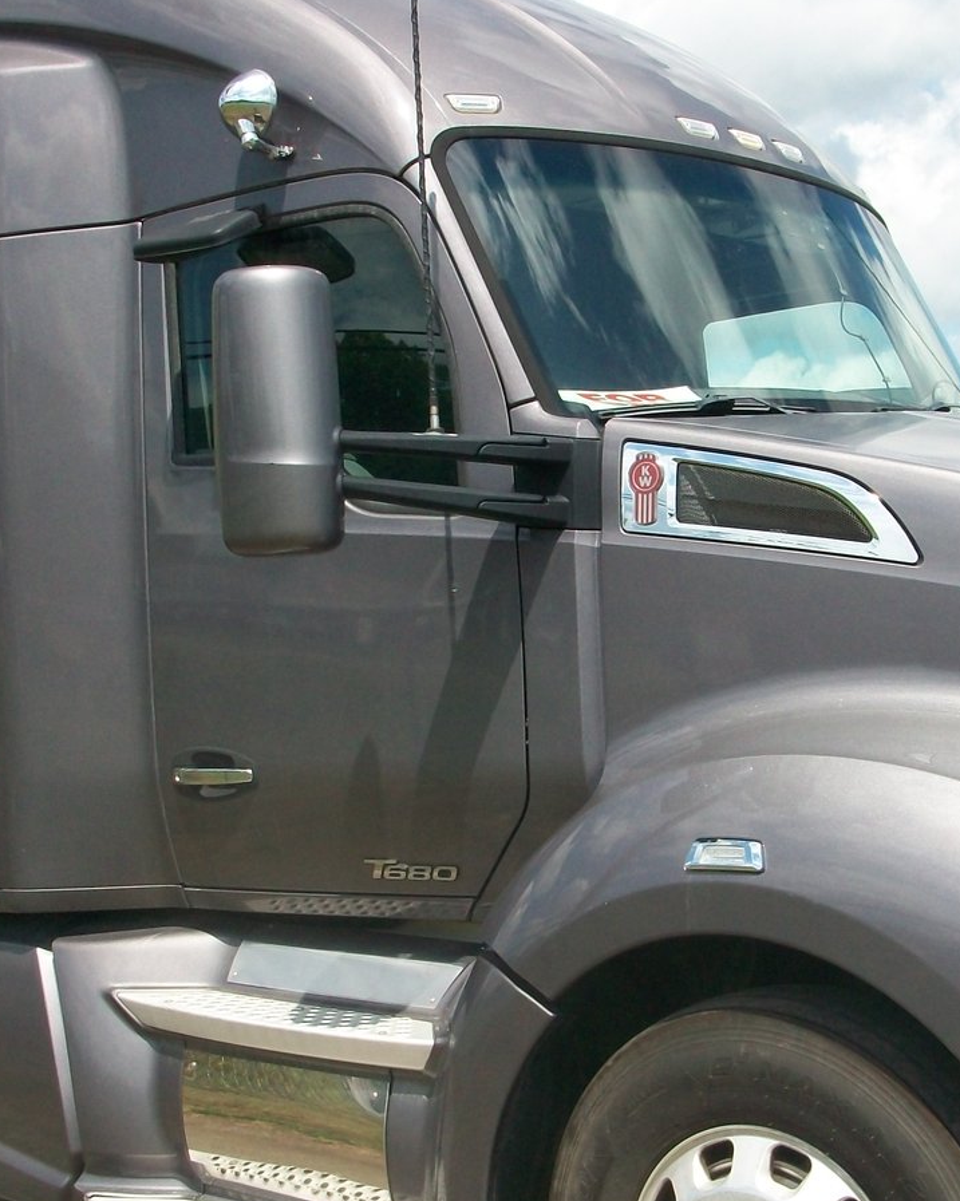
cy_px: 602
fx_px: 1990
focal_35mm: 56
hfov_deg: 27.0
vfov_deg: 33.6
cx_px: 611
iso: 80
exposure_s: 1/400
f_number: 5.5
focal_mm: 5.7
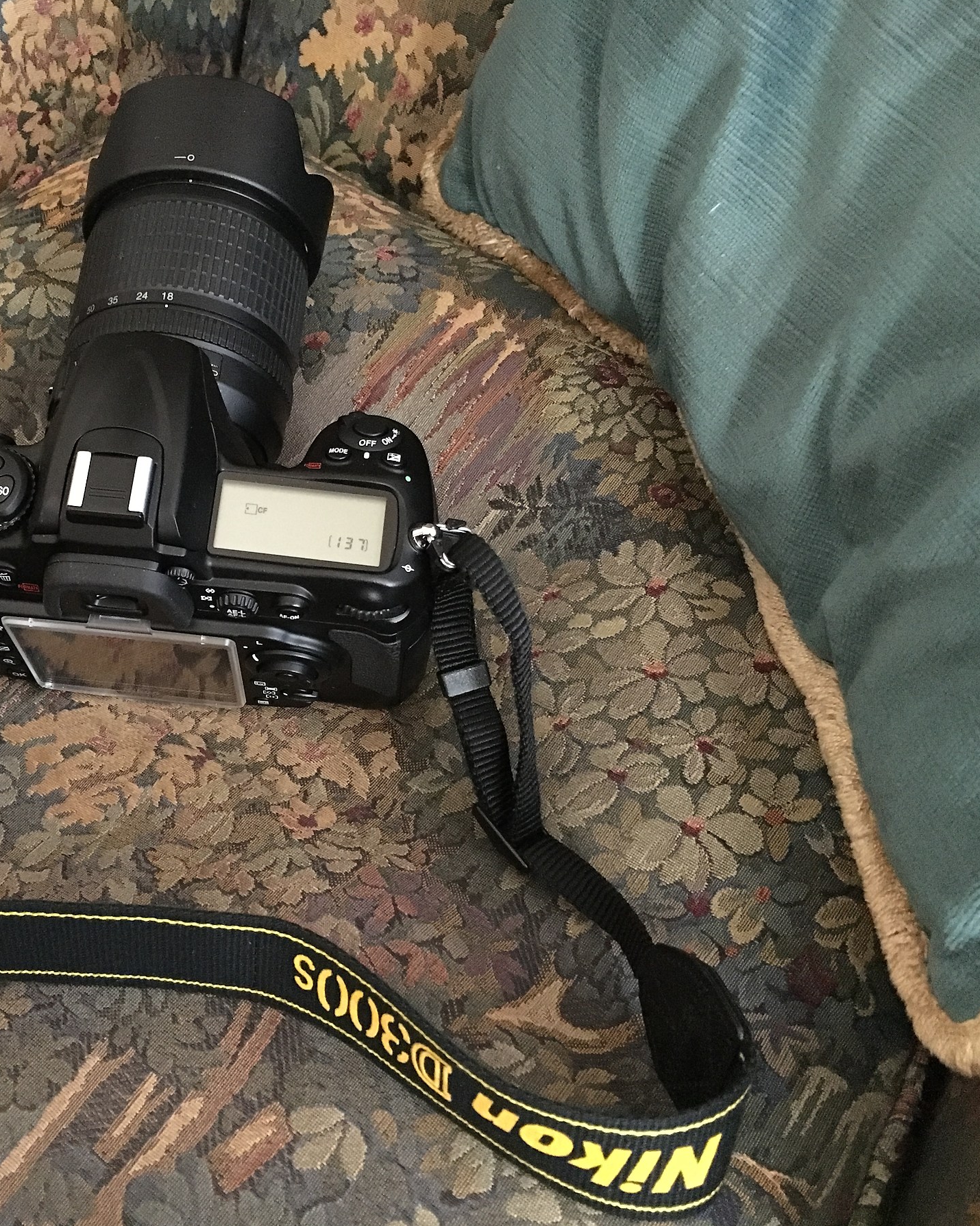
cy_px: 612
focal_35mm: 38
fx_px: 1378
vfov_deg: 47.9
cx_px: 262
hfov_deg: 38.3
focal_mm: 4.15
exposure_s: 1/17
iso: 800
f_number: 2.2
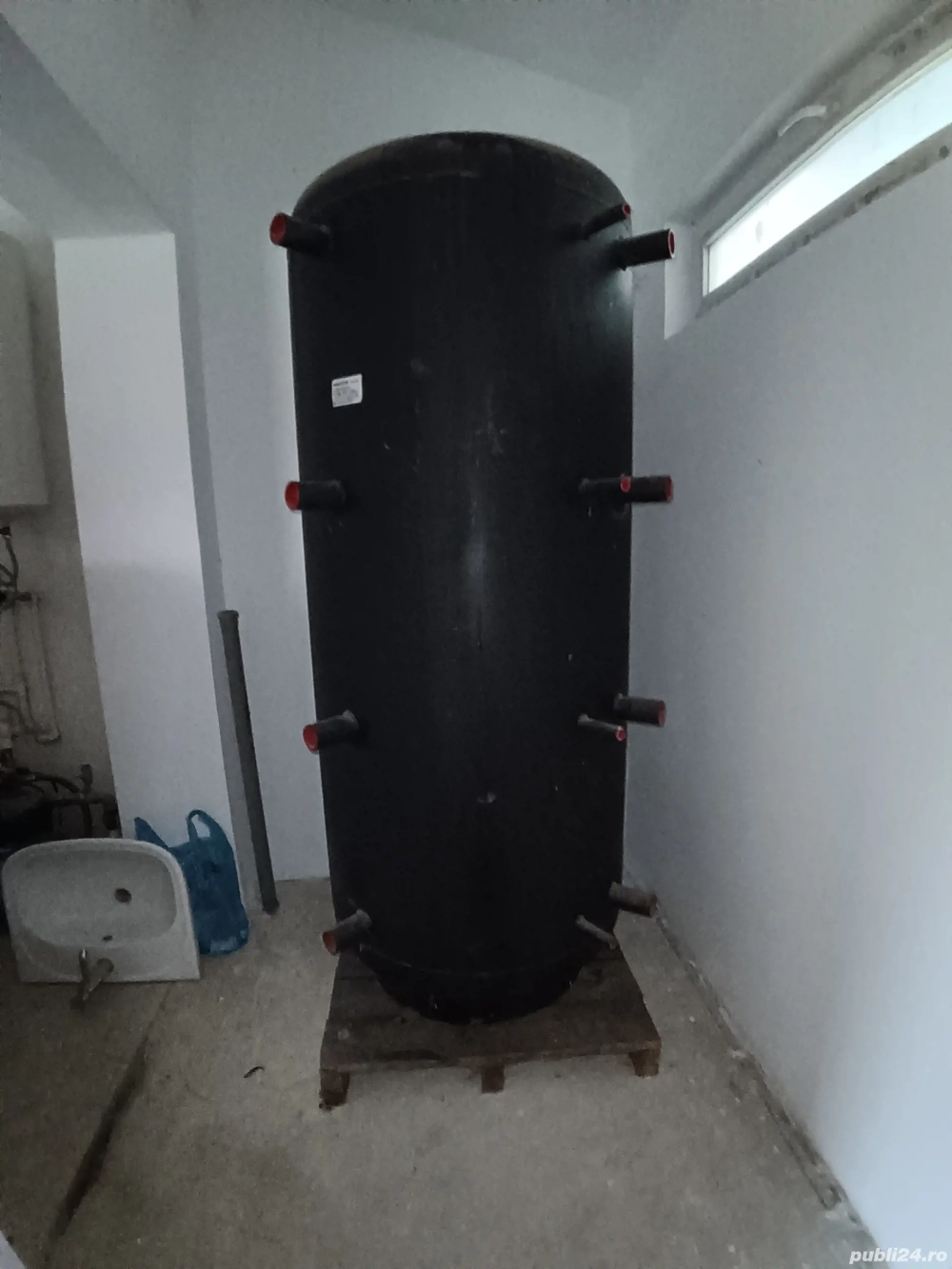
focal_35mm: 17
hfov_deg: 74.7
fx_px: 623
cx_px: 476
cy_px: 634
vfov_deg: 91.0
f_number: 2.2
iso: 2248
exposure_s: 1/20
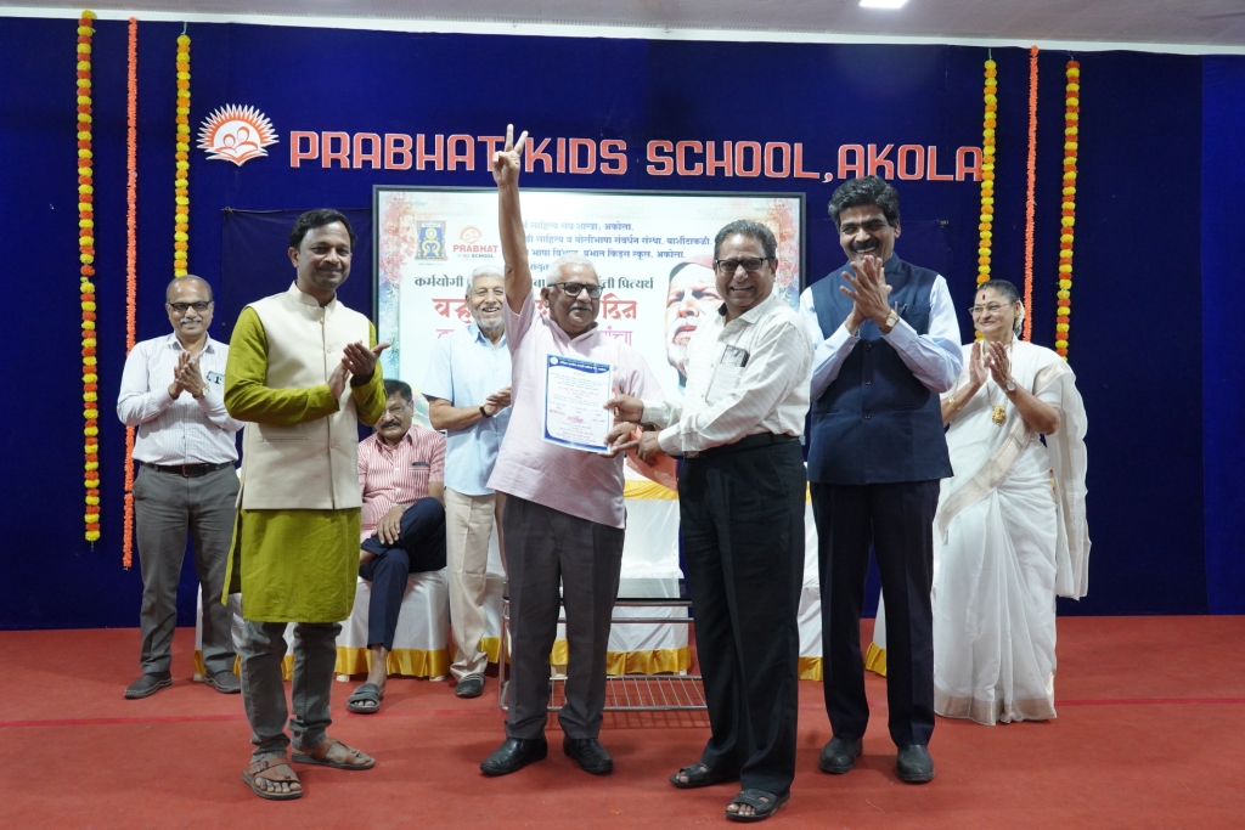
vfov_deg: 41.1
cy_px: 415
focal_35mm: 32
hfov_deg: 58.7
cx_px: 622
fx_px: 1107
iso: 6400
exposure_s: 1/125
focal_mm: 32
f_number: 9
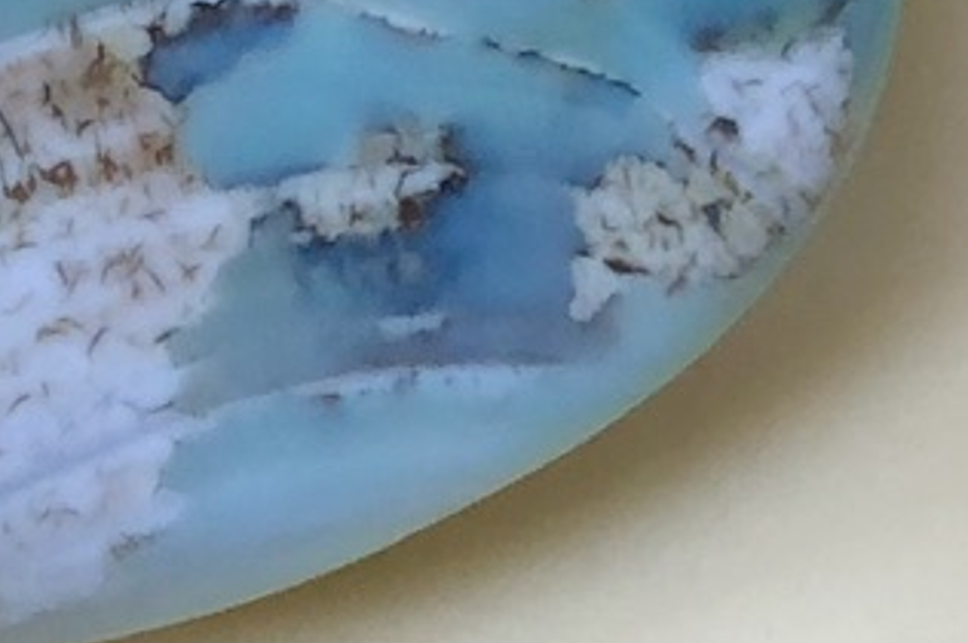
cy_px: 3
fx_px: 5077
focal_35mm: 189
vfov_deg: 7.2
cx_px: -77
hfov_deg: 10.8
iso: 25
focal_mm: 3.99
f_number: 1.8
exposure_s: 1/30
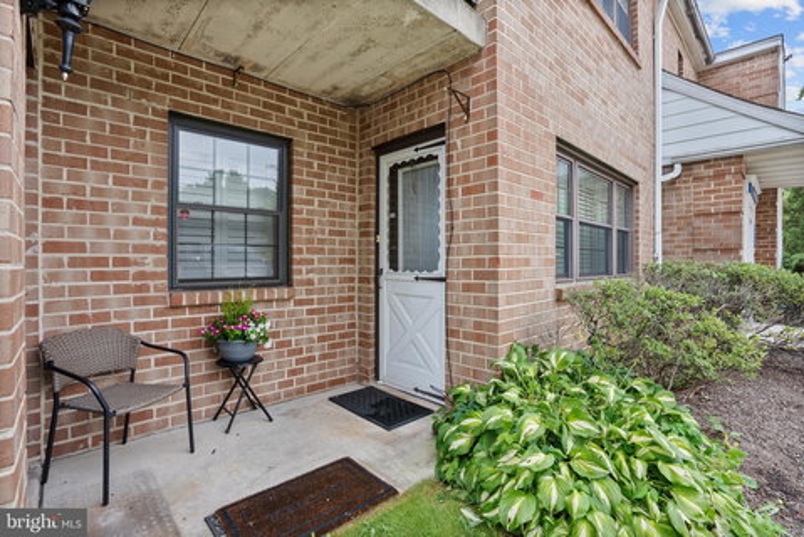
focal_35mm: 16
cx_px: 402
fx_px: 358
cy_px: 268
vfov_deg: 73.8
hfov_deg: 96.7
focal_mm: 16
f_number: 11
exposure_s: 1/60
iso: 800
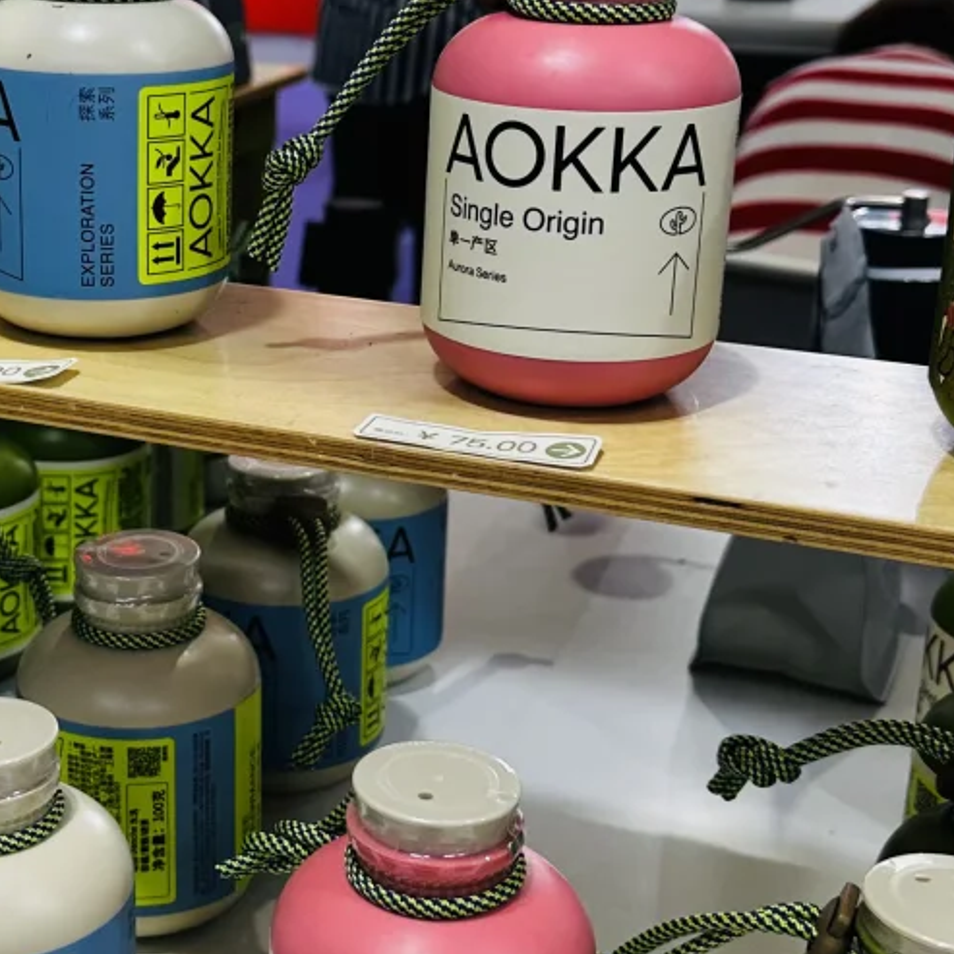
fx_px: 1933
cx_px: 246
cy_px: 385
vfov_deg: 27.7
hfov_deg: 27.4
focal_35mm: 62
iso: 100
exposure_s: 1/100
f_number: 1.78
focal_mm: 6.86
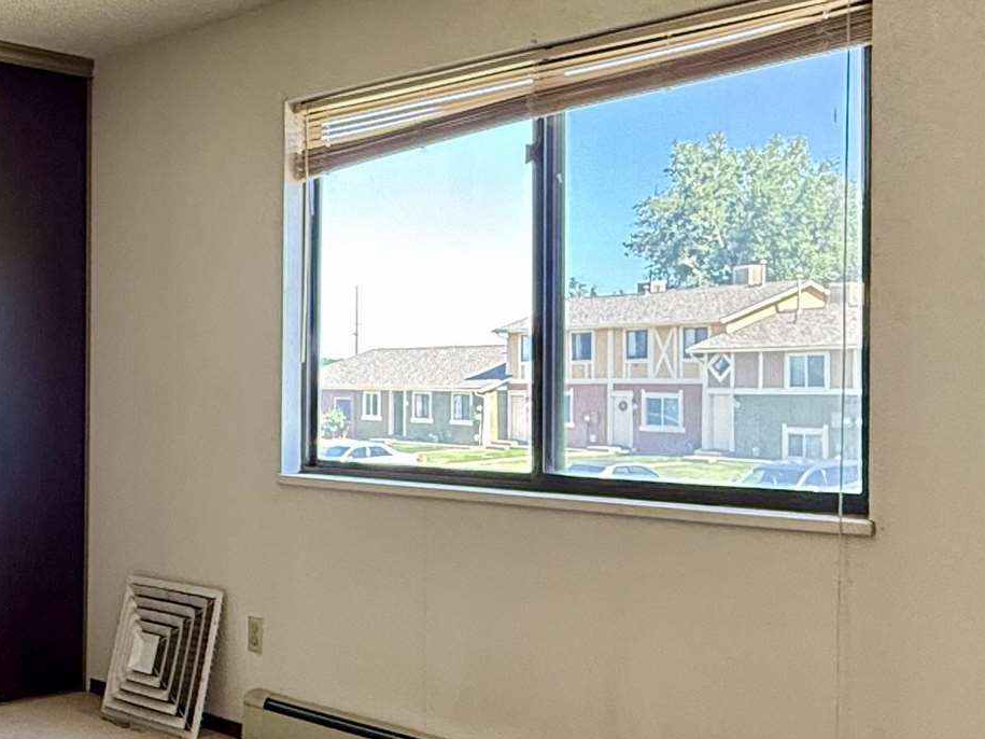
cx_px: 185
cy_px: 379
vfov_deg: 30.9
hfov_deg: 38.8
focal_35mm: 47
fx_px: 1337
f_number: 2.2
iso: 250
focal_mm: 2.22
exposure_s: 1/120
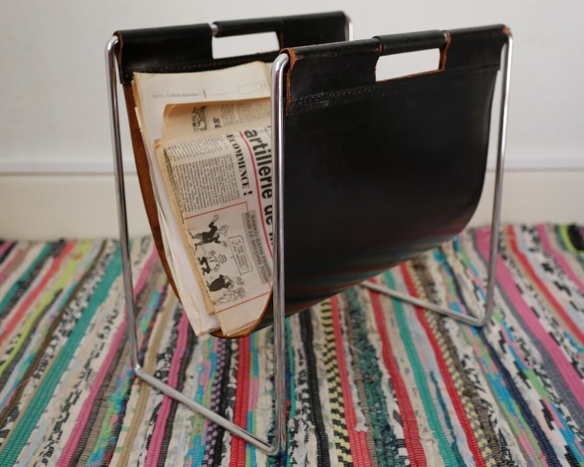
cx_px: 309
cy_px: 223
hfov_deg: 40.3
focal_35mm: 46
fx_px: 795
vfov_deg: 32.7
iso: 200
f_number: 2.2
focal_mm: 20
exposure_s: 1/200
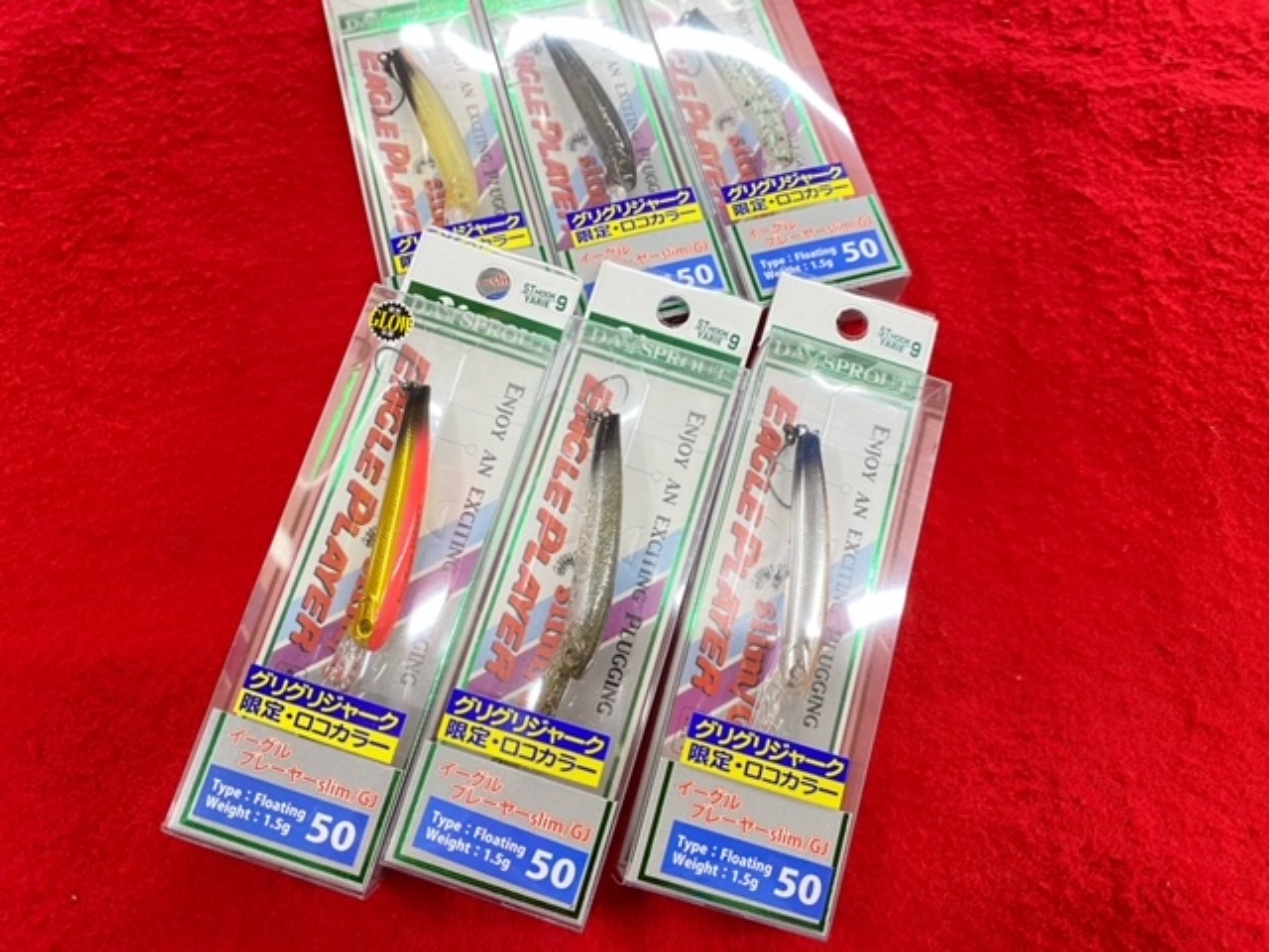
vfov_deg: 53.1
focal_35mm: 26
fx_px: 953
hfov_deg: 67.3
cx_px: 634
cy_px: 476
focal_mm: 4.25
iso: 80
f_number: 1.8
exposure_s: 1/50
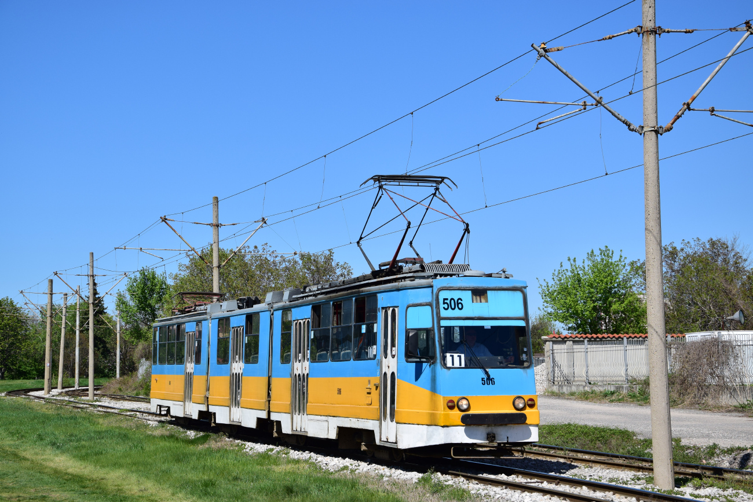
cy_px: 251
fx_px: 1506
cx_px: 376
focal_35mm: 72
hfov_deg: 28.1
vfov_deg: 18.9
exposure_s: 1/1000
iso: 200
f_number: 6.3
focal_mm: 48
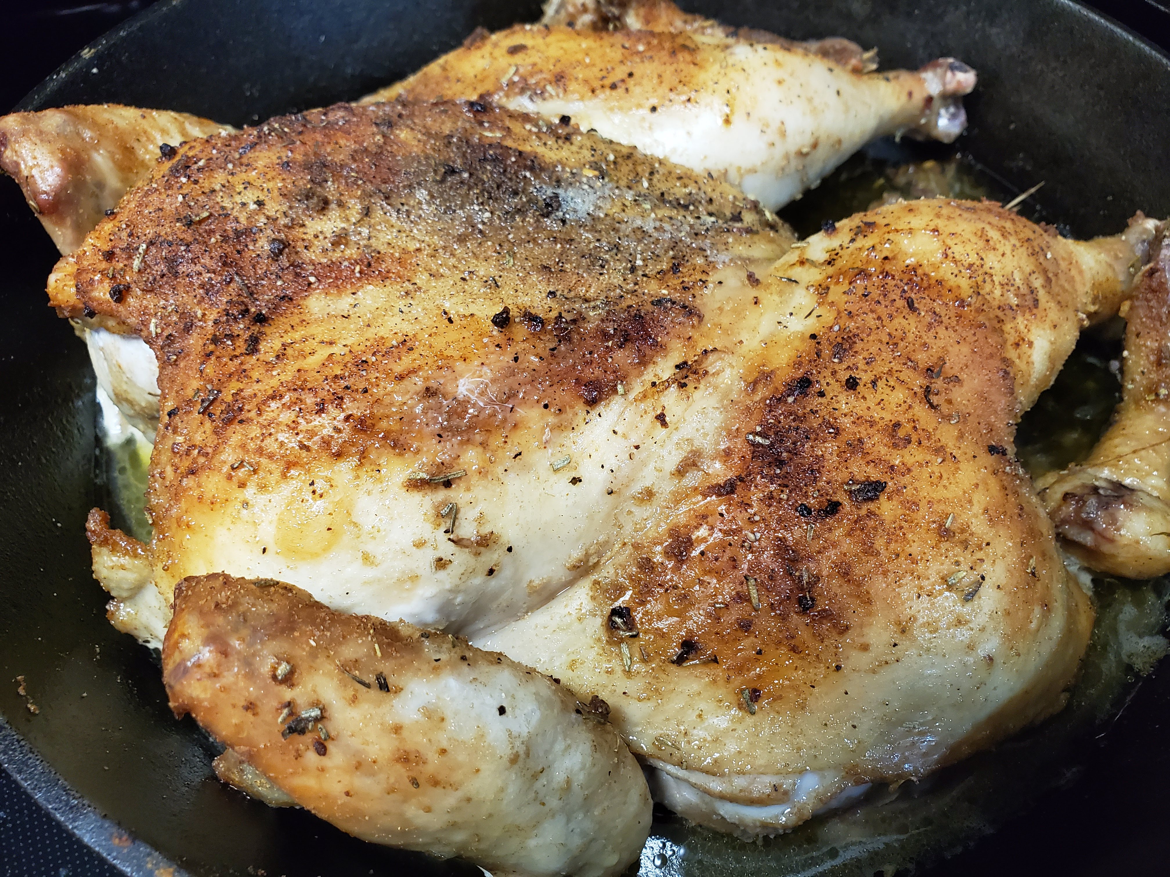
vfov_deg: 53.1
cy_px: 438
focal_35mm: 26
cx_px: 585
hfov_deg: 67.3
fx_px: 879
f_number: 2.4
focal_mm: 4.3
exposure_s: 1/40
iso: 500
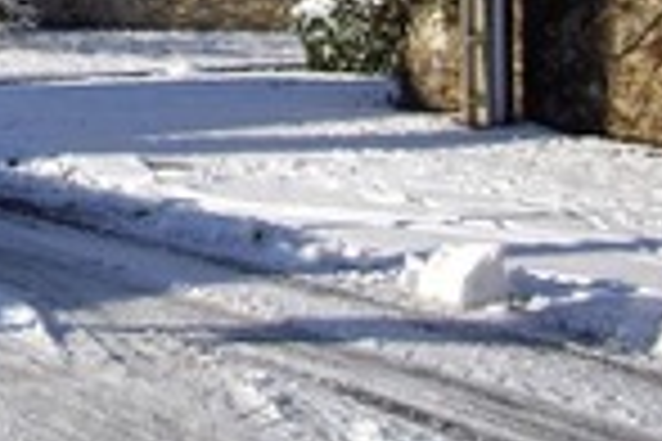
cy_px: -328
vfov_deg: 10.1
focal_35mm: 129
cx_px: -131
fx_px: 2372
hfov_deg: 15.3
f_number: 8
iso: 64
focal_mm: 7.9
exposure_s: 1/160
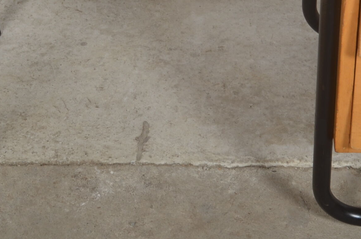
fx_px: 1141
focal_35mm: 114
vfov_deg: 11.5
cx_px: 237
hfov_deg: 17.9
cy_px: -118
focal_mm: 24
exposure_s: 1/125
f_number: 11
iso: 100
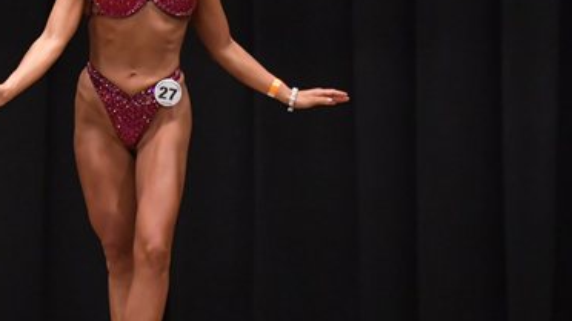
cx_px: 136
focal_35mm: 474
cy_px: 178
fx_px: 7187
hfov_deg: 4.6
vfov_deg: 2.6
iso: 5000
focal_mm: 145
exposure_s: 1/400
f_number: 5.6
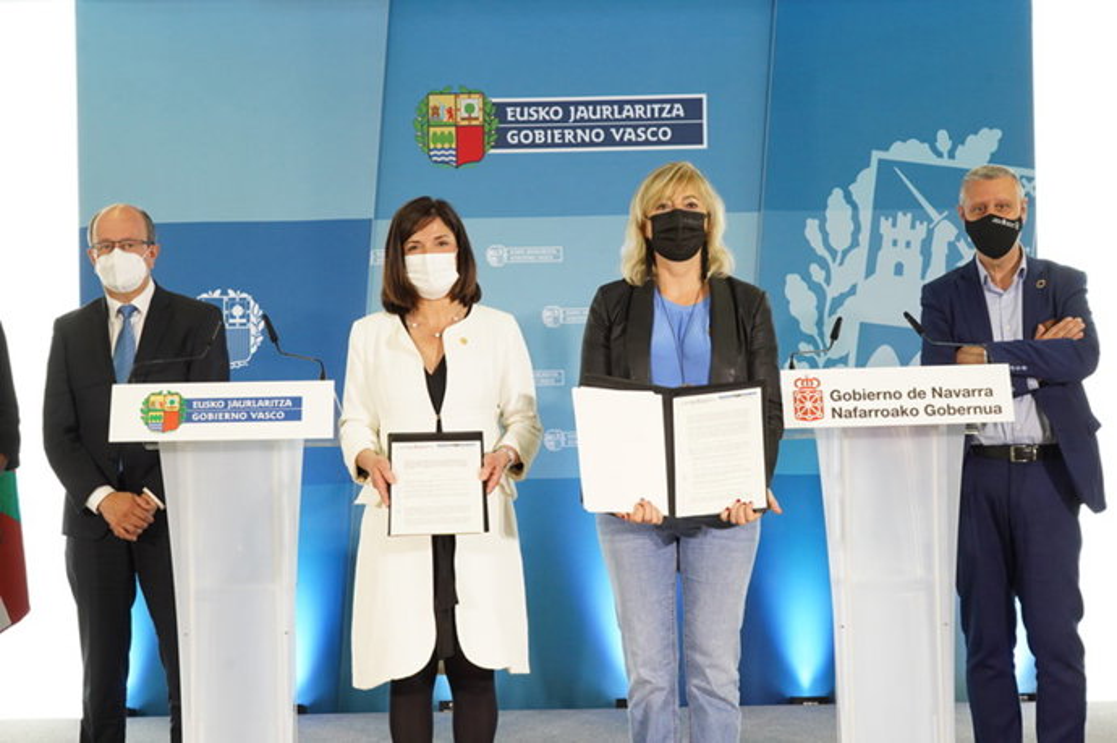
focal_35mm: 57
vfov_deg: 23.7
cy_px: 372
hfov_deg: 35.1
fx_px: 1767
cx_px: 558
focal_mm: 57
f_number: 8
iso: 3200
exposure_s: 1/160
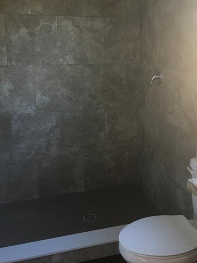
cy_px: 96
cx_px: 112
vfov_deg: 47.4
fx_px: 296
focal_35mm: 39
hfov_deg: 36.7
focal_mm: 4.15
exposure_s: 1/30
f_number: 2.2
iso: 200
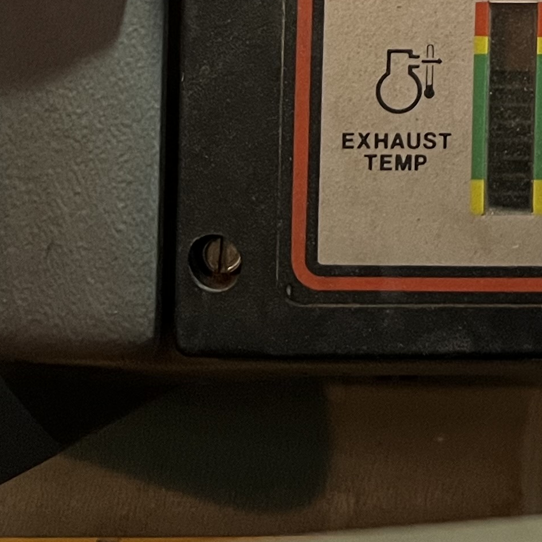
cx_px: 786
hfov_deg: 16.4
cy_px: -286
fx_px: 1736
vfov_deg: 16.1
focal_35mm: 98
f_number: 1.5
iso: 500
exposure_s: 1/30
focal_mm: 5.7
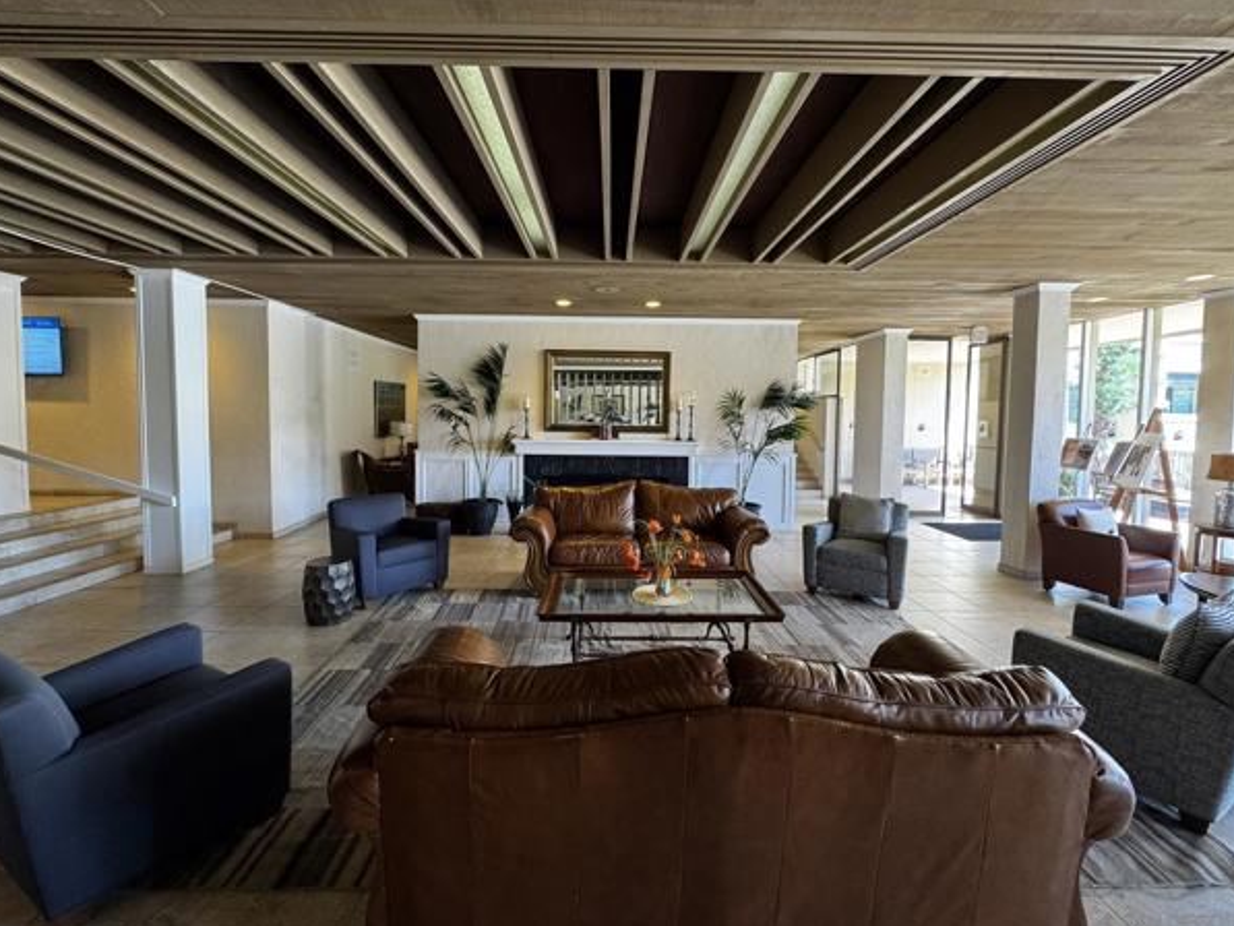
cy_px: 440
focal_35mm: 15
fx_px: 535
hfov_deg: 98.2
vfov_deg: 81.7
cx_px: 616
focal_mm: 2.22
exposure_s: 1/60
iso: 200
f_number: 2.2
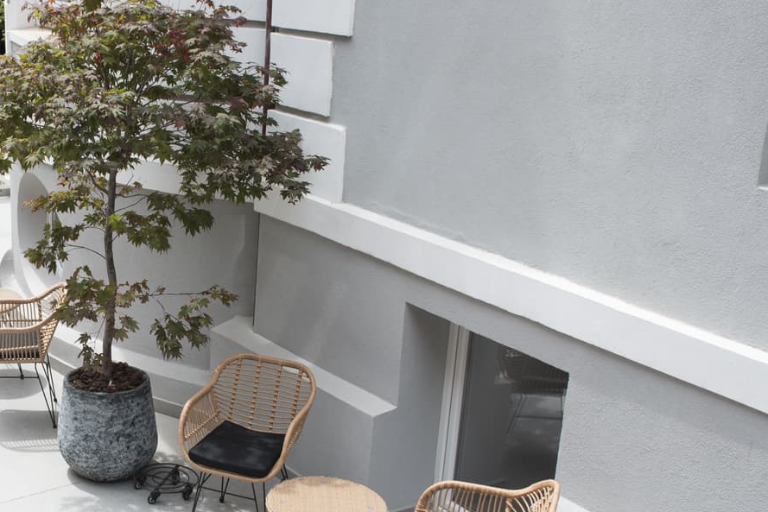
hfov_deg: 34.8
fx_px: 1152
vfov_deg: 25.0
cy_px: 315
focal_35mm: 54
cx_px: 79
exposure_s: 1/320
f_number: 5.6
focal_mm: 24
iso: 100
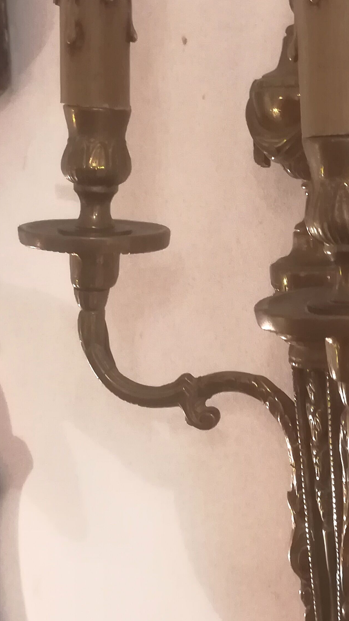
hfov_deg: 16.6
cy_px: 269
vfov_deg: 29.7
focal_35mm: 71
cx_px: 350
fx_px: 1168
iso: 500
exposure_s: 1/20
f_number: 2.2
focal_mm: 3.83
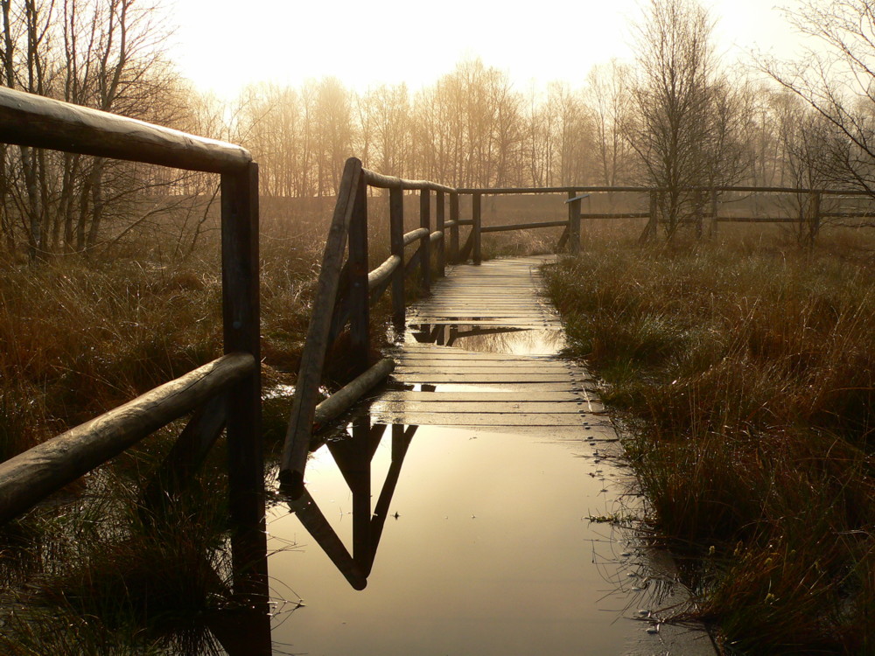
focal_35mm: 36
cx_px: 438
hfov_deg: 51.4
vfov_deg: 39.7
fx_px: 910
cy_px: 328
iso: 100
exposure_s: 1/500
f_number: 4
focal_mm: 6
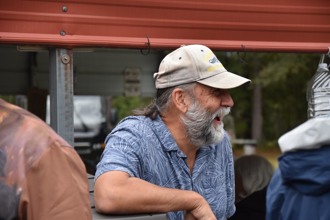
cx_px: 165
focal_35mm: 128
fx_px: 1169
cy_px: 110
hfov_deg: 16.1
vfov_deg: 10.8
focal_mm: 85
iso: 360
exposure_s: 1/500
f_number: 5.6
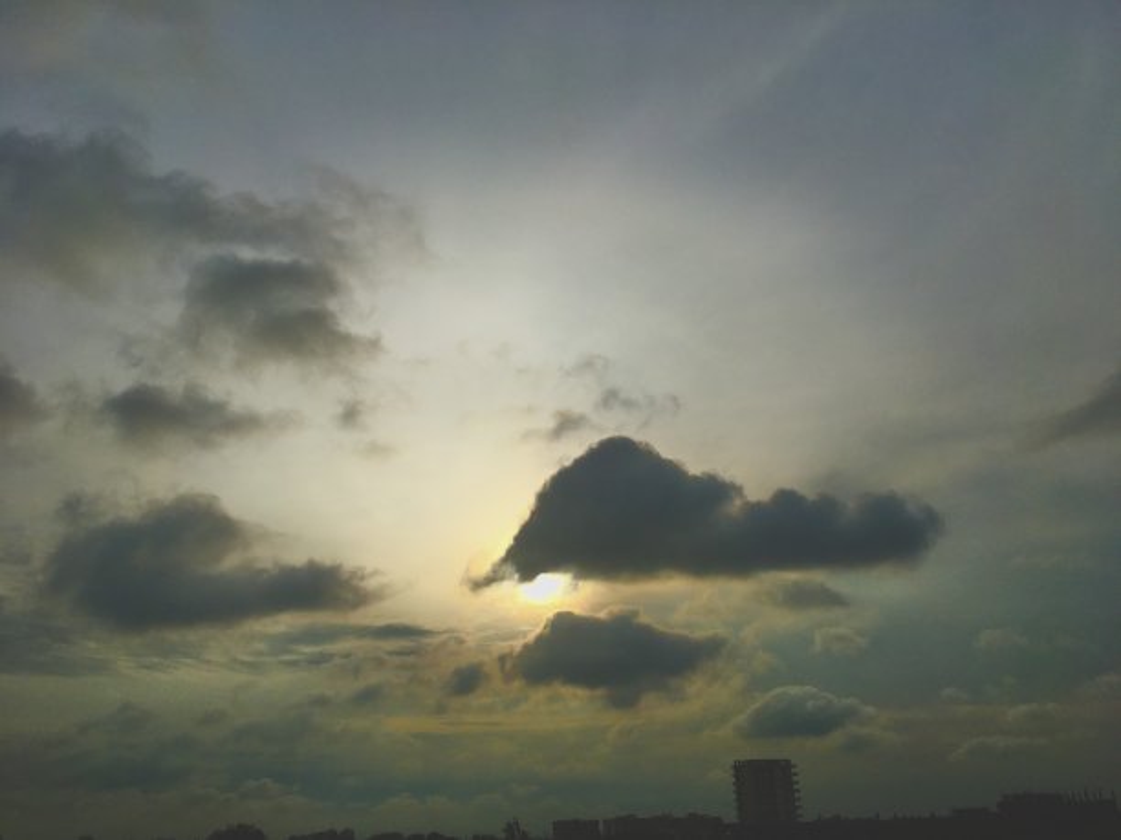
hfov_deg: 61.7
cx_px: 560
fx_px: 939
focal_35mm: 29
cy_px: 420
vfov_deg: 48.2
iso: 25
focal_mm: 4.15
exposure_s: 1/5128
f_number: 2.2
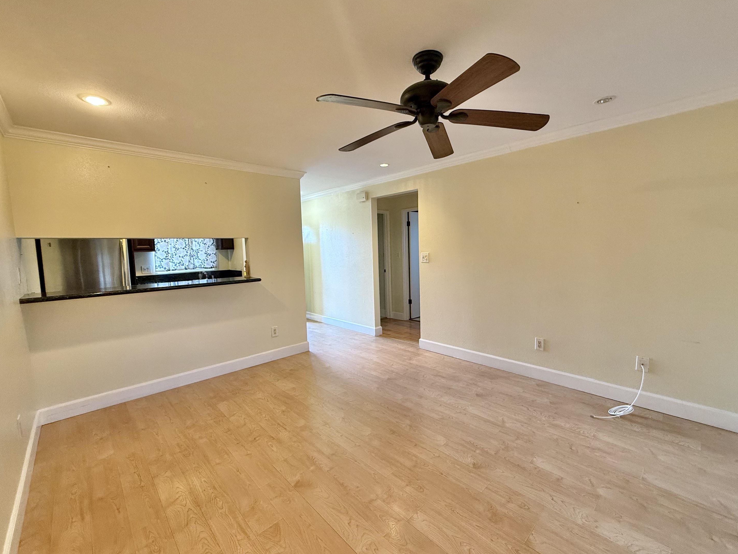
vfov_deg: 81.7
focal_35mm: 15
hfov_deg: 98.1
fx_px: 320
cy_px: 273
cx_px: 381
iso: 200
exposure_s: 1/60
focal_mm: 2.22
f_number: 2.2
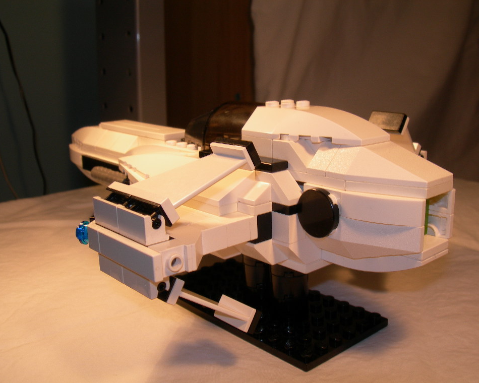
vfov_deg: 37.3
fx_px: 567
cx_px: 246
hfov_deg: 45.8
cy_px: 193
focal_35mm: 40
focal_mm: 7.8
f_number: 4.8
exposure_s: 1/46
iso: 50
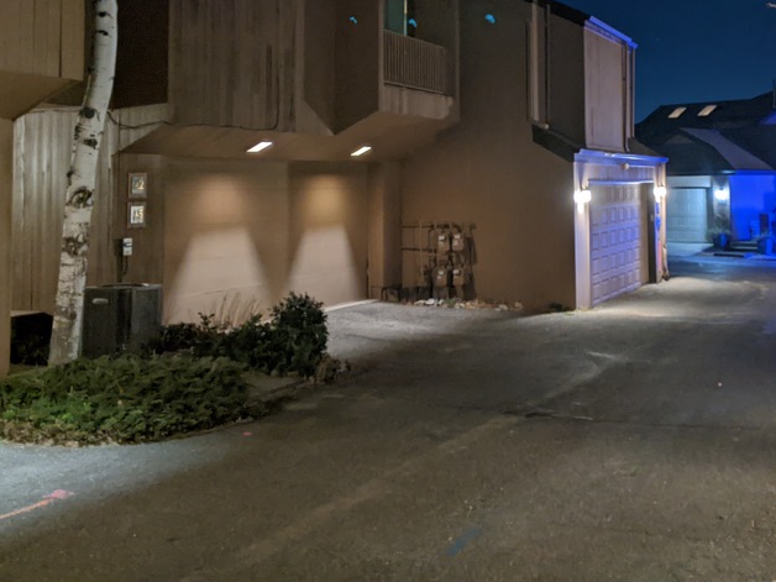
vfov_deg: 32.0
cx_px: 575
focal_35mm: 44
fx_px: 986
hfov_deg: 41.8
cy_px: 114
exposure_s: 1/5.46
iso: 196
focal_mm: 4.44
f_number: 1.8
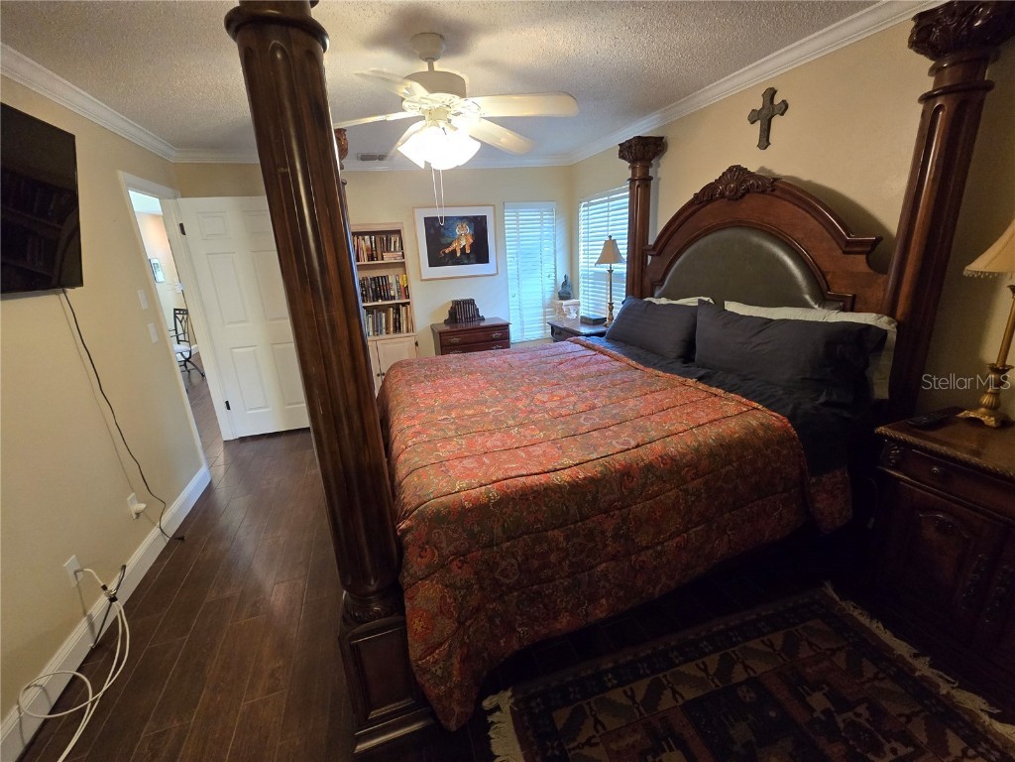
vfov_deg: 89.9
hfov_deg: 106.2
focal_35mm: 13
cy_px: 381
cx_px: 508
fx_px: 381
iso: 500
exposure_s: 1/60
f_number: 2.2
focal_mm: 2.2
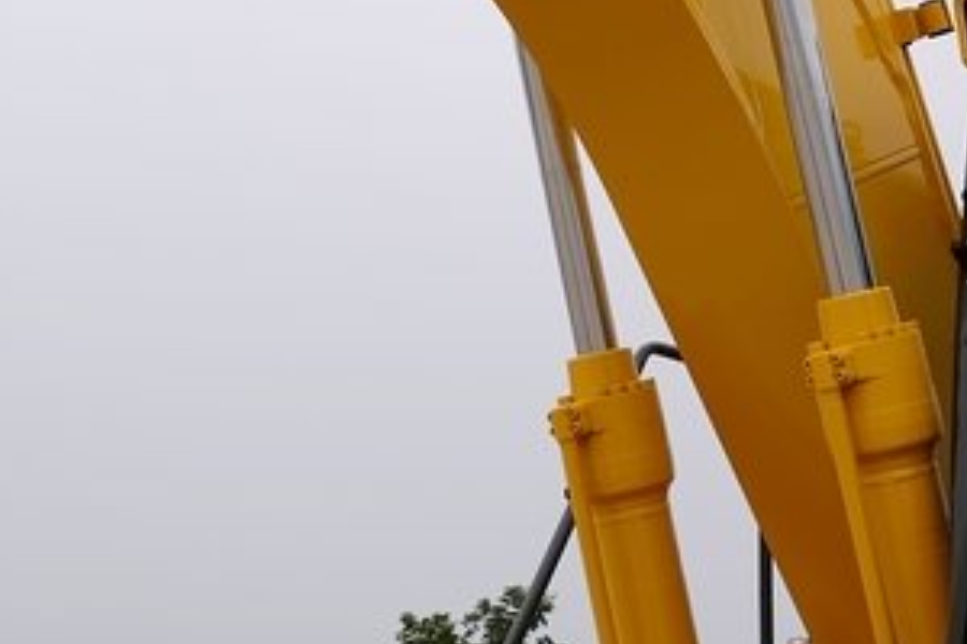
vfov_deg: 20.8
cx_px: 658
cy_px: 76
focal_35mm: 64
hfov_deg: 31.1
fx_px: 1719
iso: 100
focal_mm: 16
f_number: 3.5
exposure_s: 1/1400
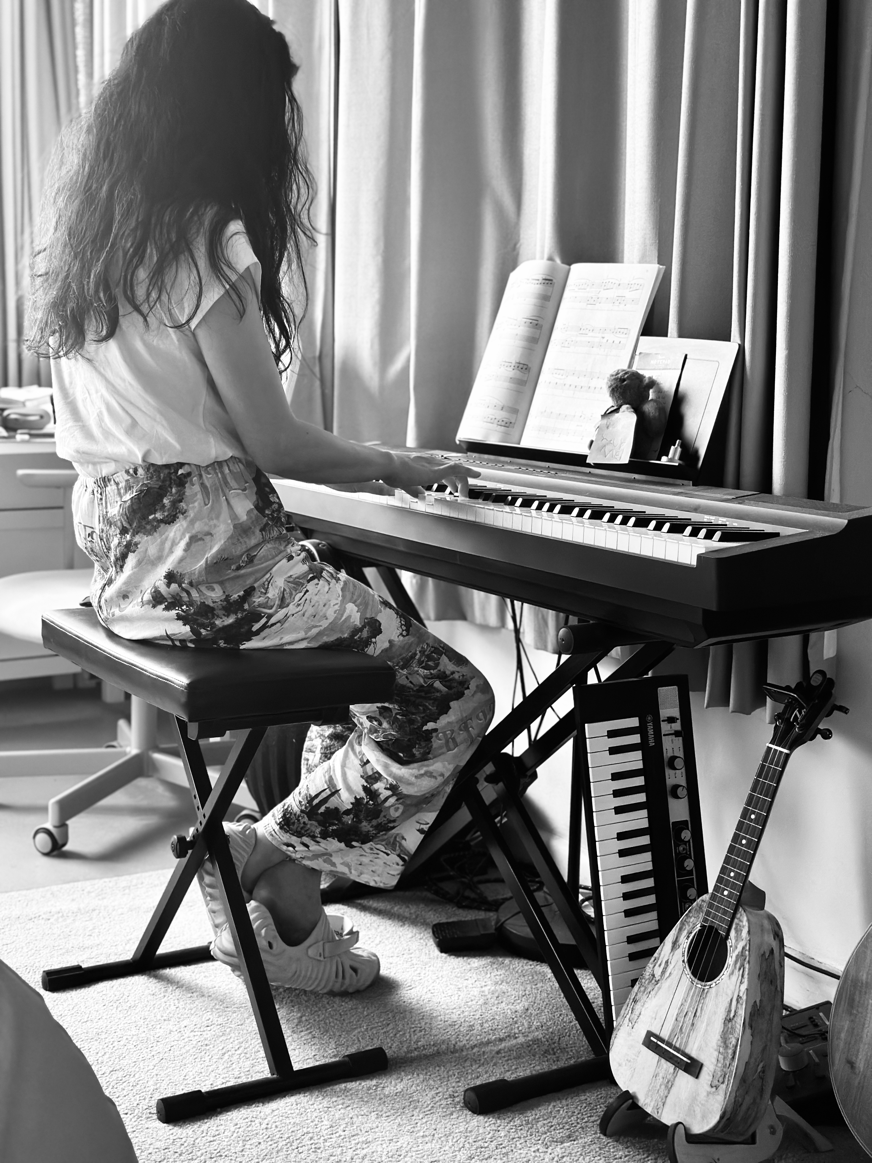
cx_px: 436
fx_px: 1612
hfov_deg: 30.3
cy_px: 582
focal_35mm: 48
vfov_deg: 39.7
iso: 125
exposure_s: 1/65
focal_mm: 6.86
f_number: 1.78
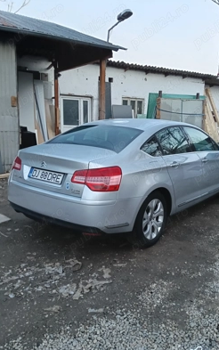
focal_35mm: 29
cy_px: 175
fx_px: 277
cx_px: 128
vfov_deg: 64.6
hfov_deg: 43.0
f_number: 1.8
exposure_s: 1/33.3
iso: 320
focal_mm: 3.98
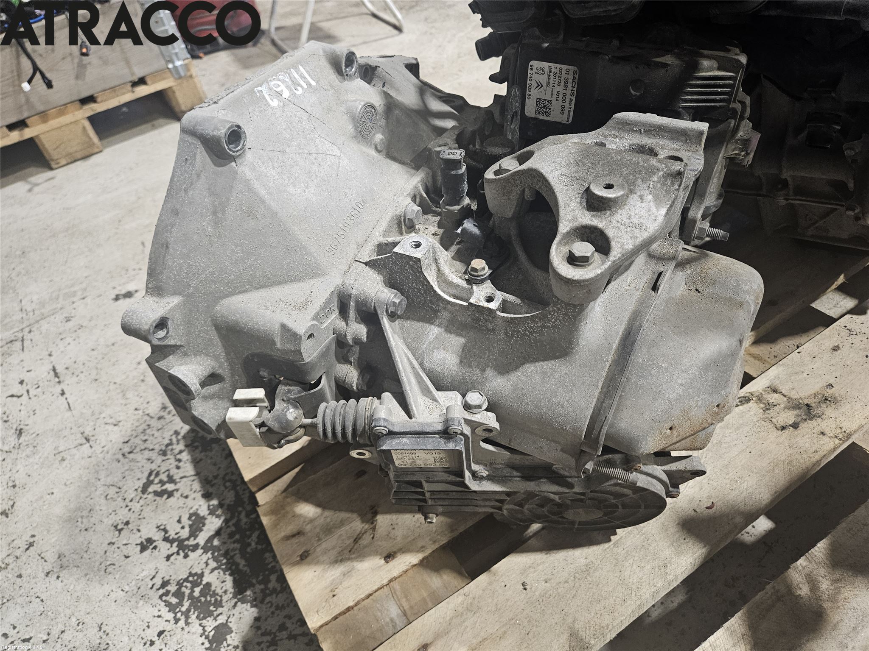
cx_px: 434
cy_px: 326
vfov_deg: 58.9
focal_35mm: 23
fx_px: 577
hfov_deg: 73.9
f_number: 1.8
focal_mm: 5.4
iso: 400
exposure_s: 1/100
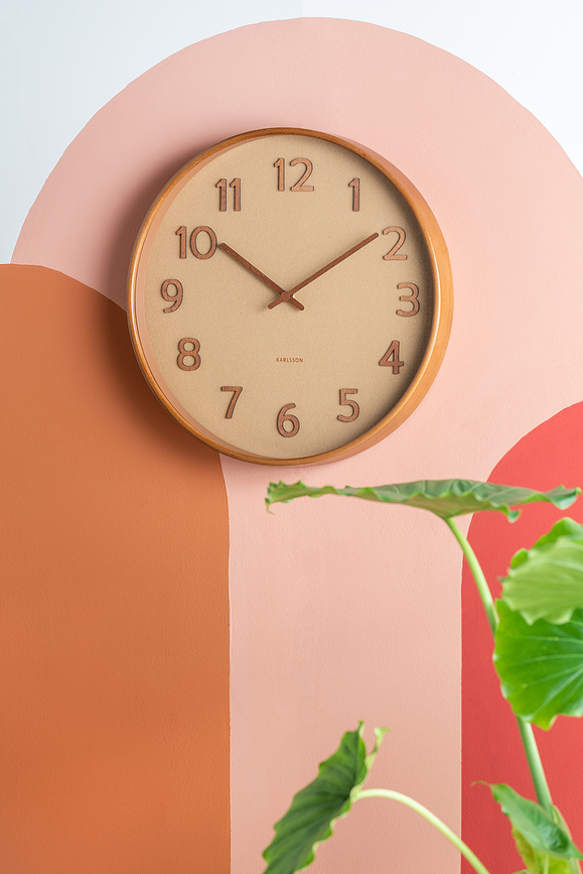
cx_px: 292
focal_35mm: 145
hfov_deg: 9.5
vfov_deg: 14.1
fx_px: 3518
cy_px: 437
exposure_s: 1/100
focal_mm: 145
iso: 50
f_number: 5.6
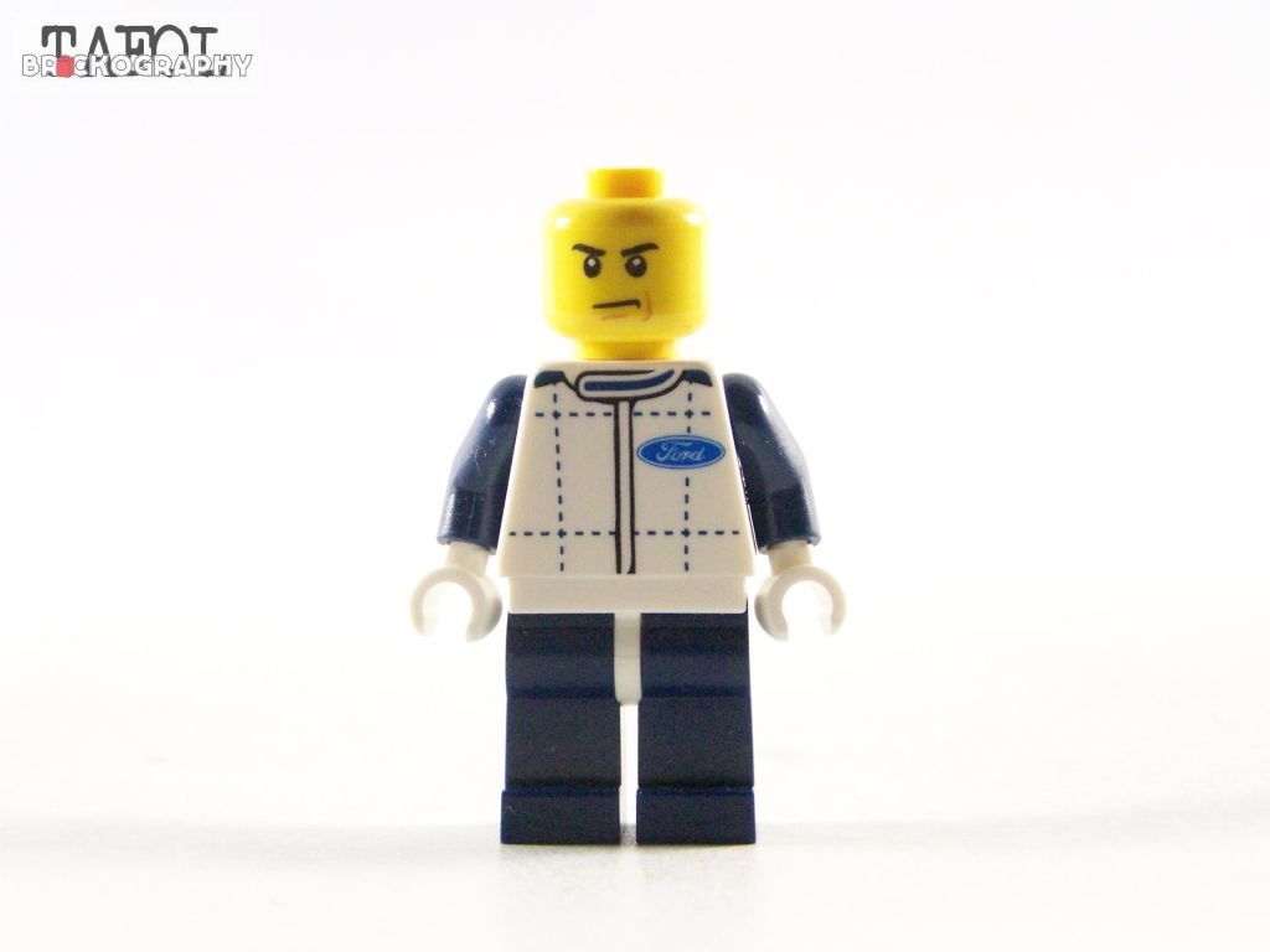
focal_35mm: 82
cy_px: 476
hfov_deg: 23.8
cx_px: 635
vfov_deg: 18.0
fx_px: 3008
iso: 400
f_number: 3.2
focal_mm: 13.7
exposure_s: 1/60
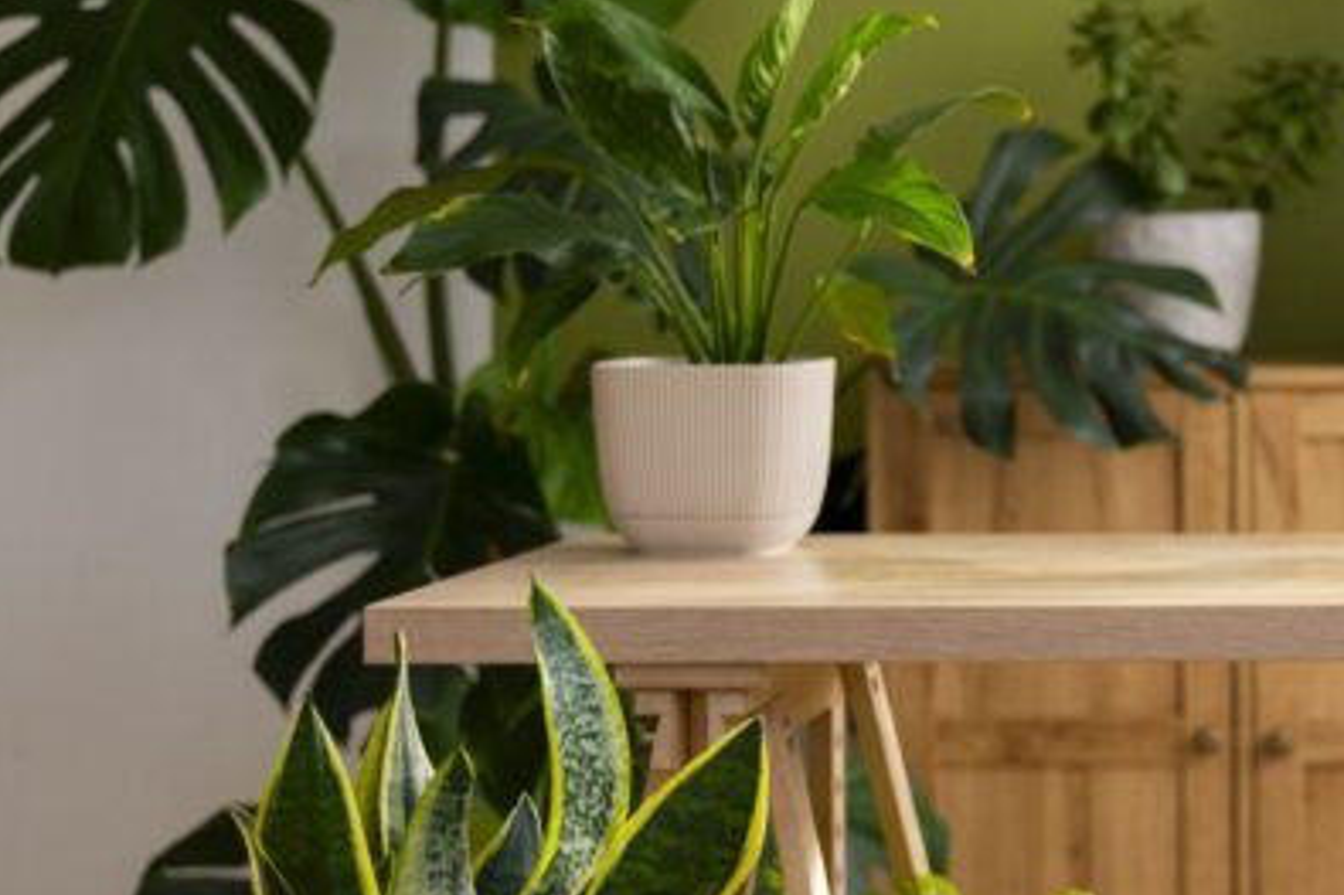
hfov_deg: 16.4
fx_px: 4441
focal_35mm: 119
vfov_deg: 11.5
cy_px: 512
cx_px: 1688
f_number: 3.2
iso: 500
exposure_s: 1/320
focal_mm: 47
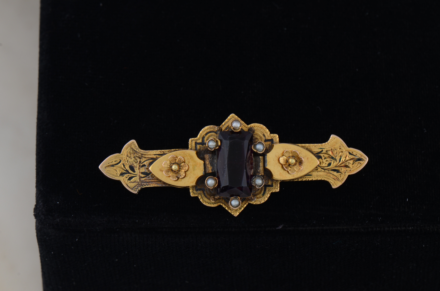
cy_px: 146
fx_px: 1555
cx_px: 220
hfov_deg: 16.1
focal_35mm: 128
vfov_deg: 10.7
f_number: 14
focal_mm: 85
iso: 400
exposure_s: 1/80
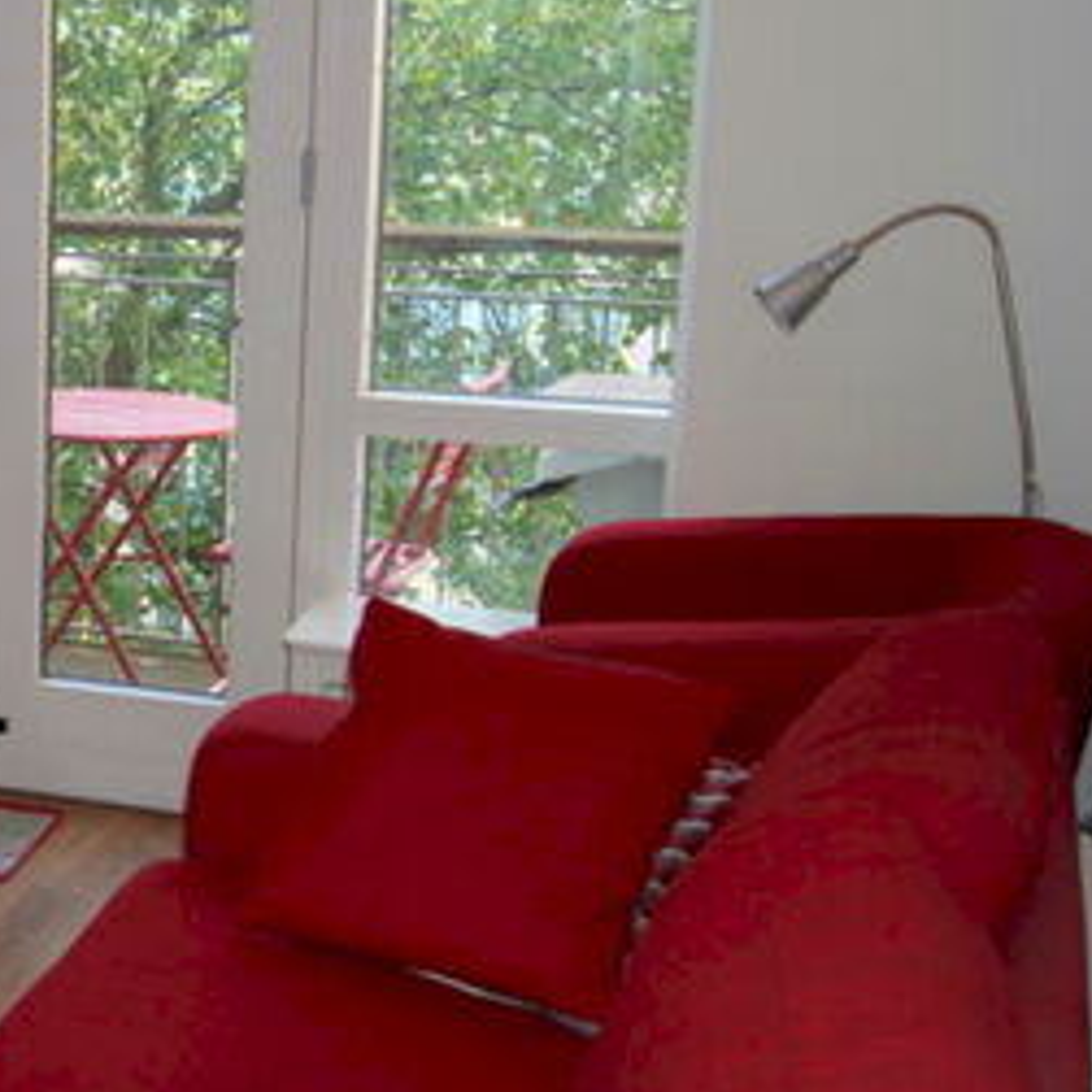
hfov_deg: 23.3
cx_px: -392
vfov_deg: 26.9
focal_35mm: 64
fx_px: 2284
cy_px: 579
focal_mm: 18
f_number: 5.6
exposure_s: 1/60
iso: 400
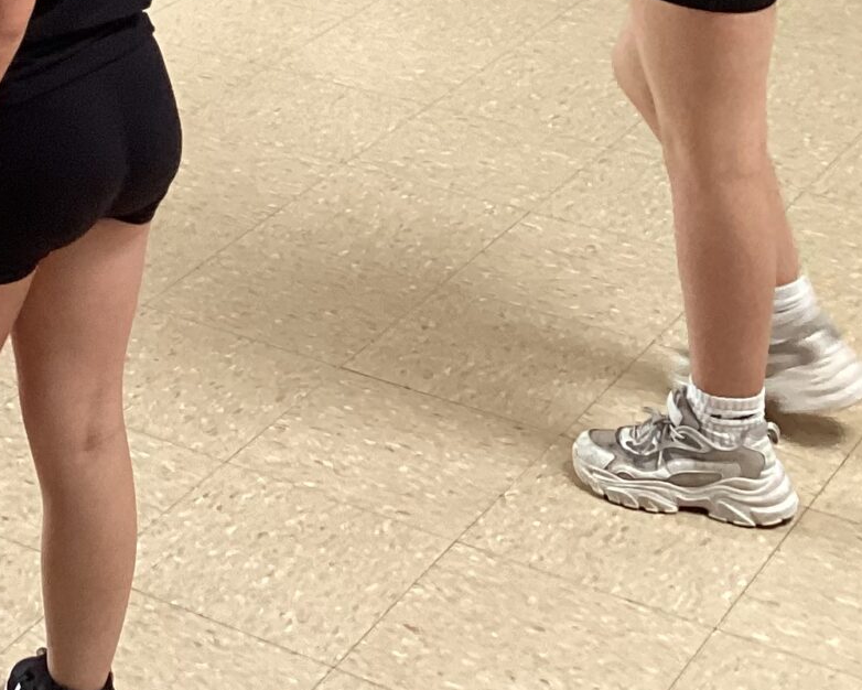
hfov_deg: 18.3
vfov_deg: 14.7
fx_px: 2526
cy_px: -263
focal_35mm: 99
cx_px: -185
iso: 100
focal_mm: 3.3
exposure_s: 1/50
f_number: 2.4
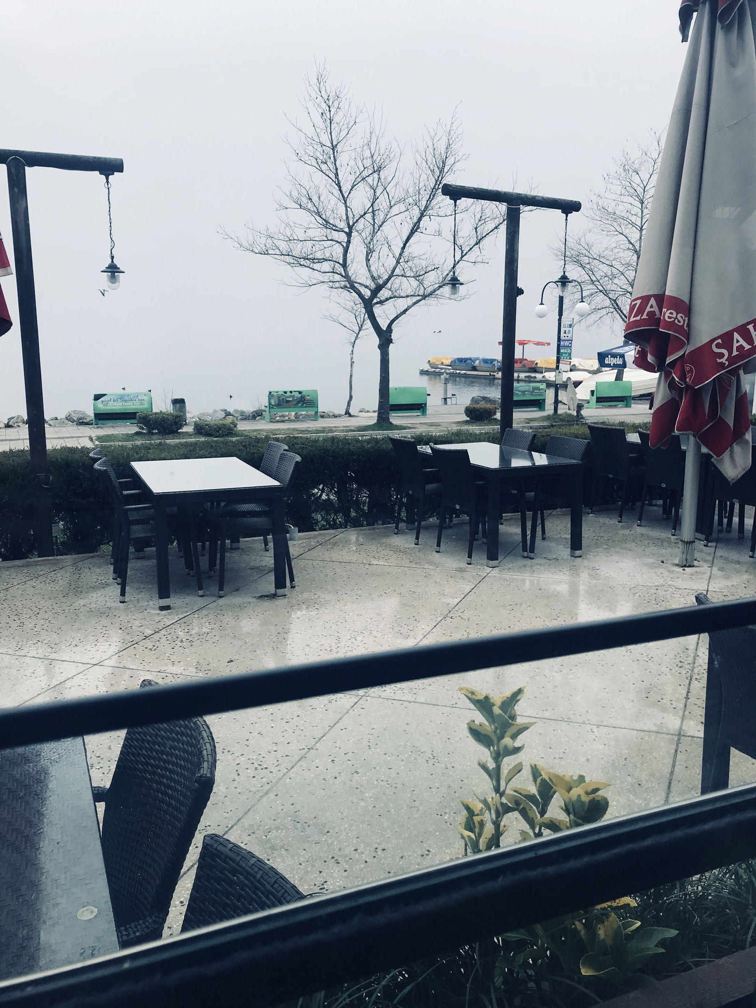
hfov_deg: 49.7
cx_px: 378
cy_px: 504
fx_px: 815
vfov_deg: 63.4
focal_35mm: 28
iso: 20
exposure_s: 1/1053
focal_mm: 3.99
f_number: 1.8
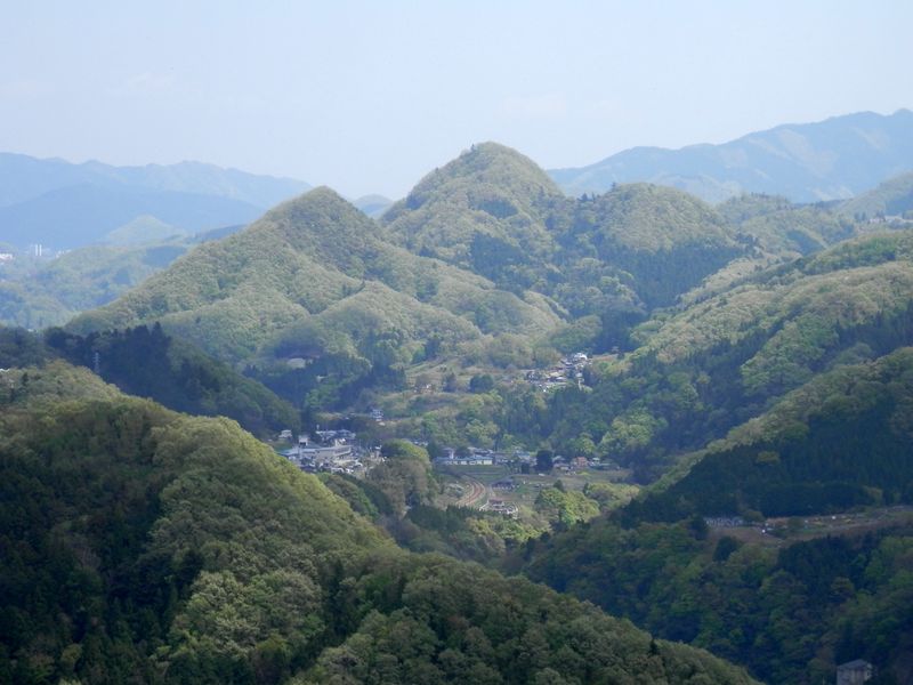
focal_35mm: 128
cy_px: 342
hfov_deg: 15.4
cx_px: 456
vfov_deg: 11.6
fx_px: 3376
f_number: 5.3
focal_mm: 22.9
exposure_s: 1/320
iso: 80
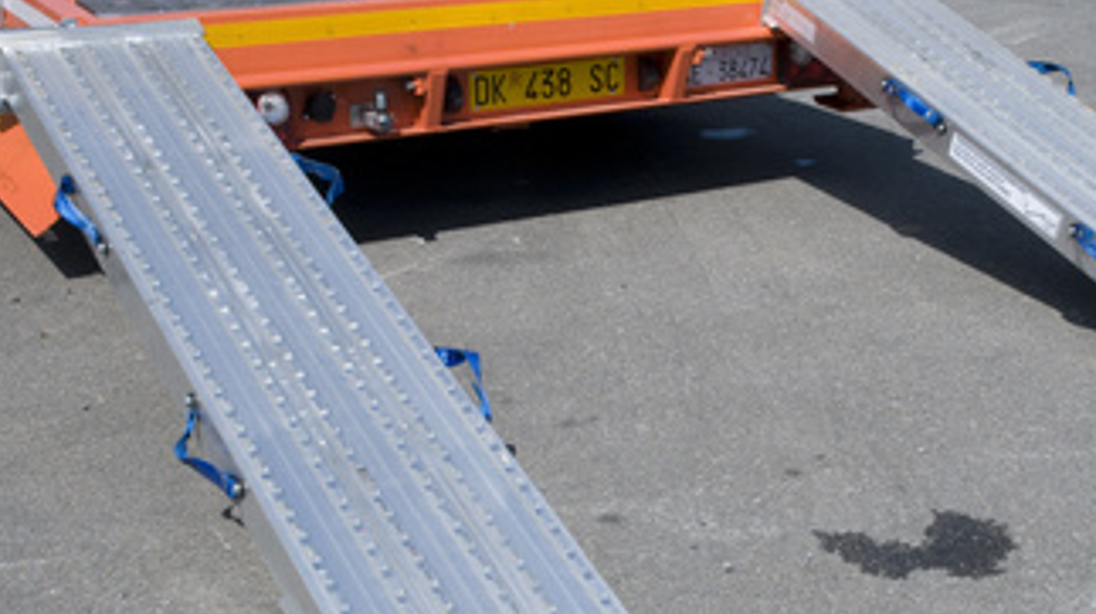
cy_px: 387
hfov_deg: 34.1
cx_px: 753
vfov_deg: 19.7
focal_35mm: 61
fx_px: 1766
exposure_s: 1/125
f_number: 14
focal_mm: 25
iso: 200
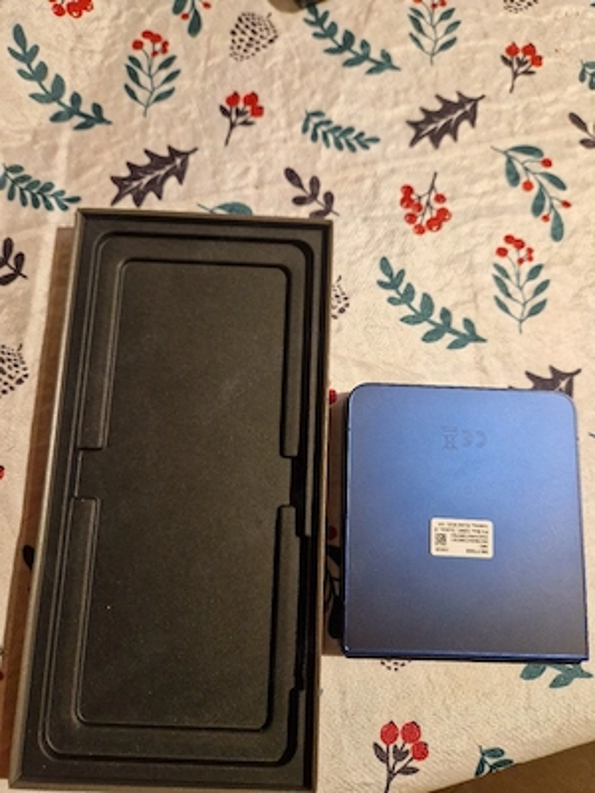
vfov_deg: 73.9
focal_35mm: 23
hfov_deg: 58.9
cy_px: 396
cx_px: 298
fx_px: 527
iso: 320
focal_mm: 5.4
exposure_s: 1/100
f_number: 1.8
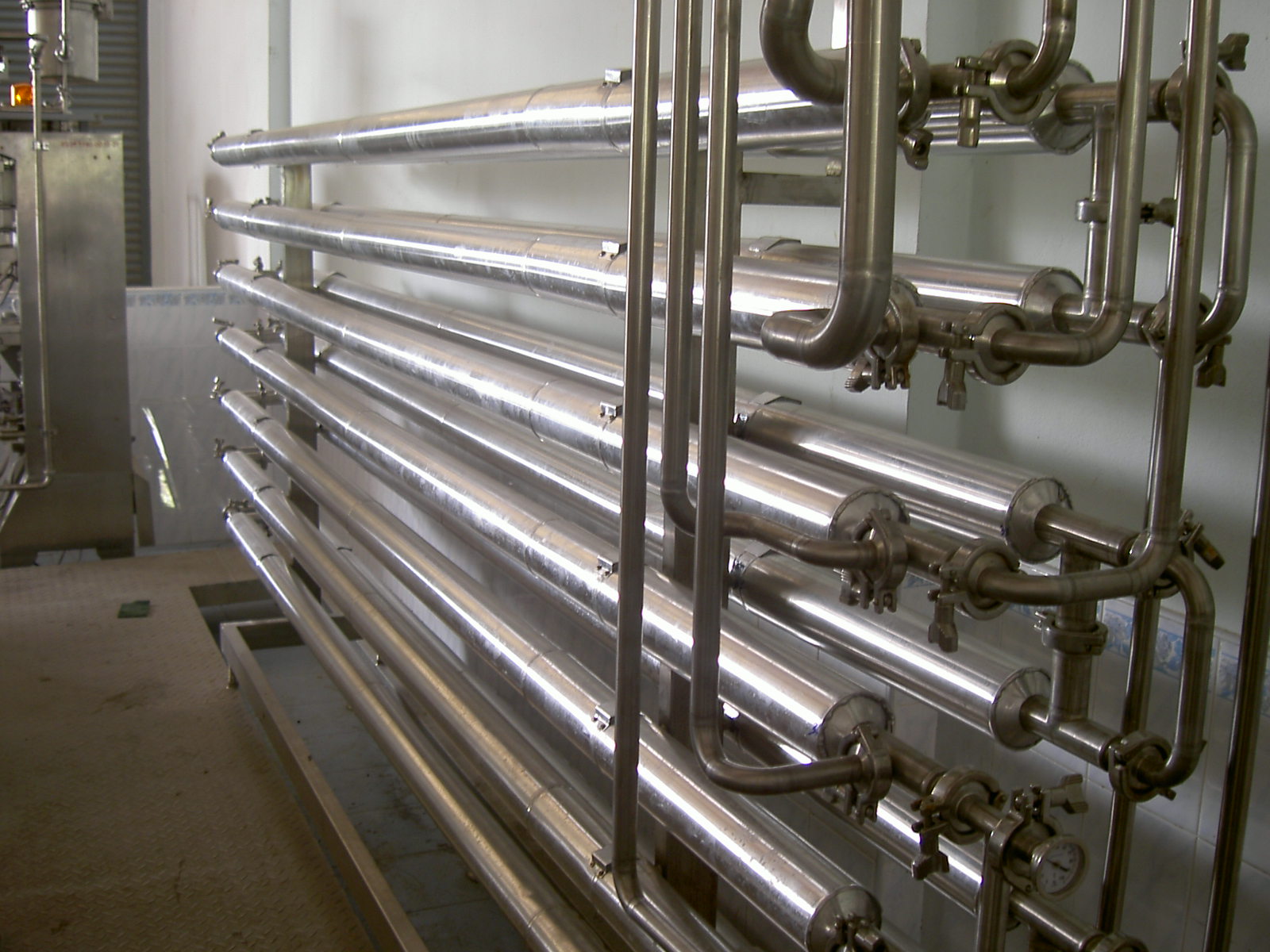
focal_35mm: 39
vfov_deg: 36.8
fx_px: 1431
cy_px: 476
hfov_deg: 47.9
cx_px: 635
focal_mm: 8
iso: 100
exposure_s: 1/11.3
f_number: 2.8
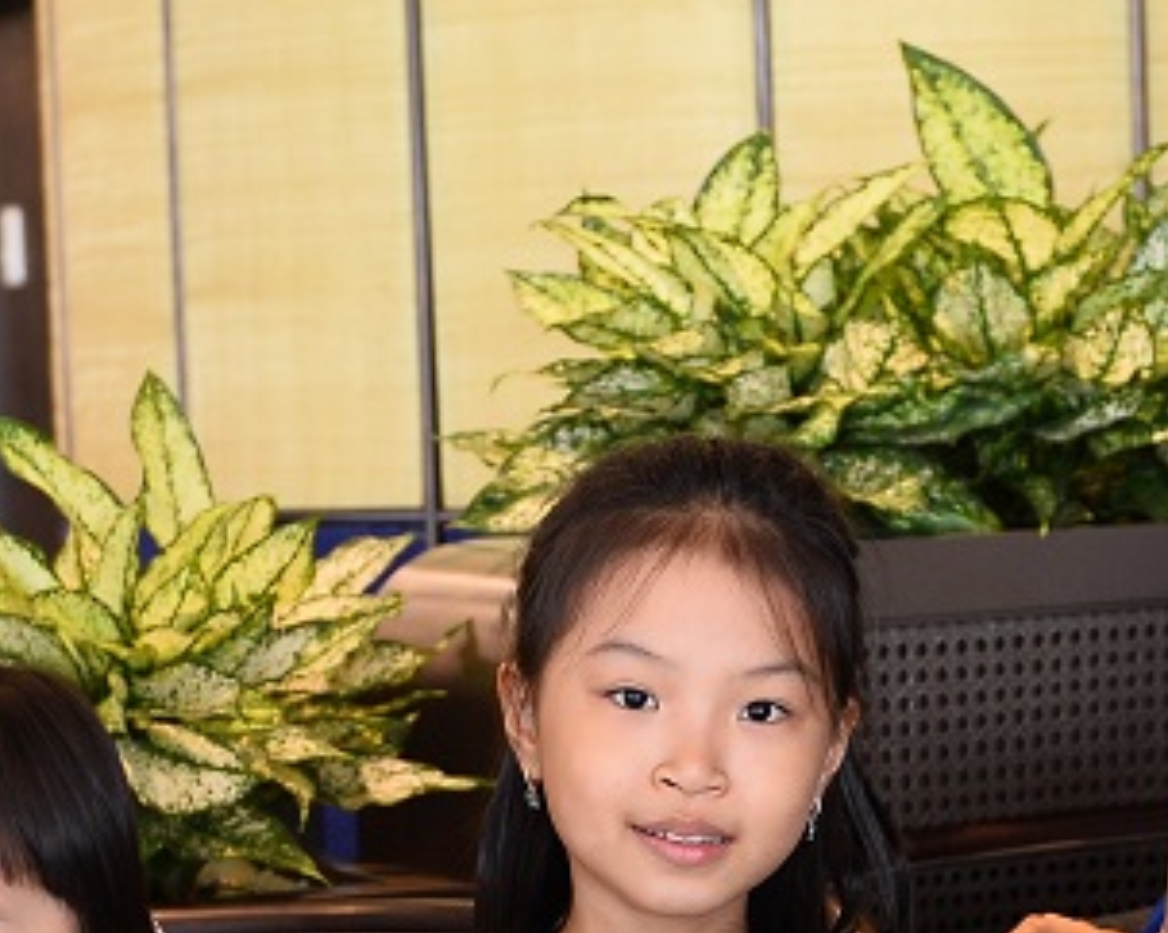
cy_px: 709
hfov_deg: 16.2
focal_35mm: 119
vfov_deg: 12.9
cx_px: 725
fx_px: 4111
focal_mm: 32
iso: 800
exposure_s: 1/125
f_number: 2.8
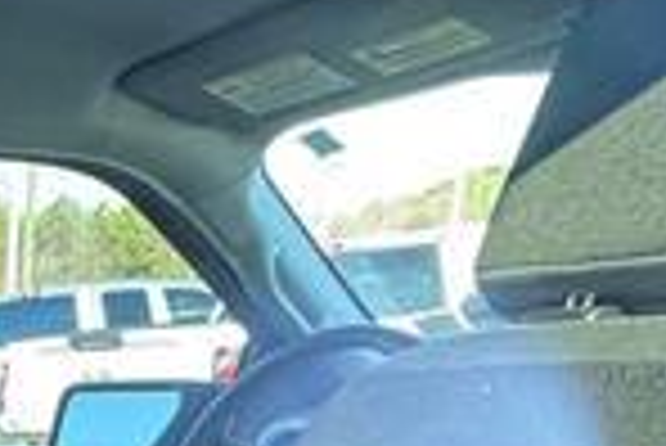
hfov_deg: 20.9
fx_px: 1167
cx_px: -554
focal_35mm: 63
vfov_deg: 18.4
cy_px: 725
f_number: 2.2
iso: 640
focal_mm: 2.22
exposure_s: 1/60
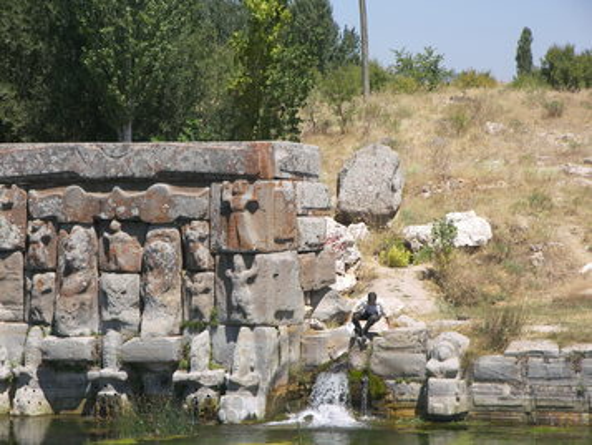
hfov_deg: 14.1
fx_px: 2395
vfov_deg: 10.6
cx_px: 296
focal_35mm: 140
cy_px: 222
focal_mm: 29.4
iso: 50
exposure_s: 1/500
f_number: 4.1
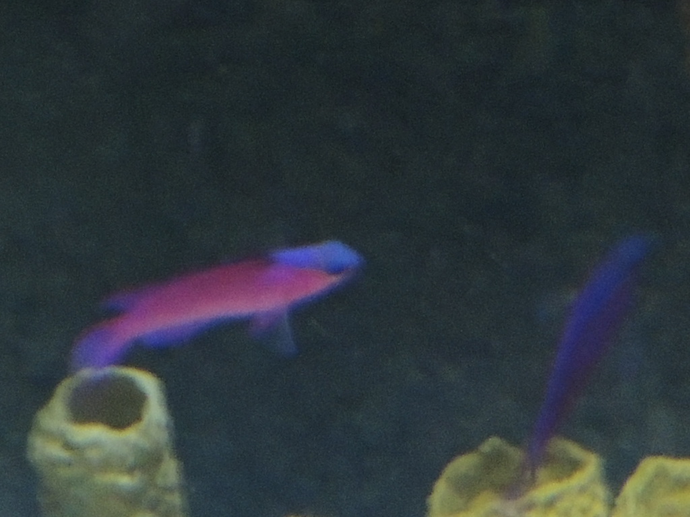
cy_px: 258
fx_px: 1694
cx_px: 345
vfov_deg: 17.4
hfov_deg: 23.0
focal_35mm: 85
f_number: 4
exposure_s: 1/5
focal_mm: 15.1
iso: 800
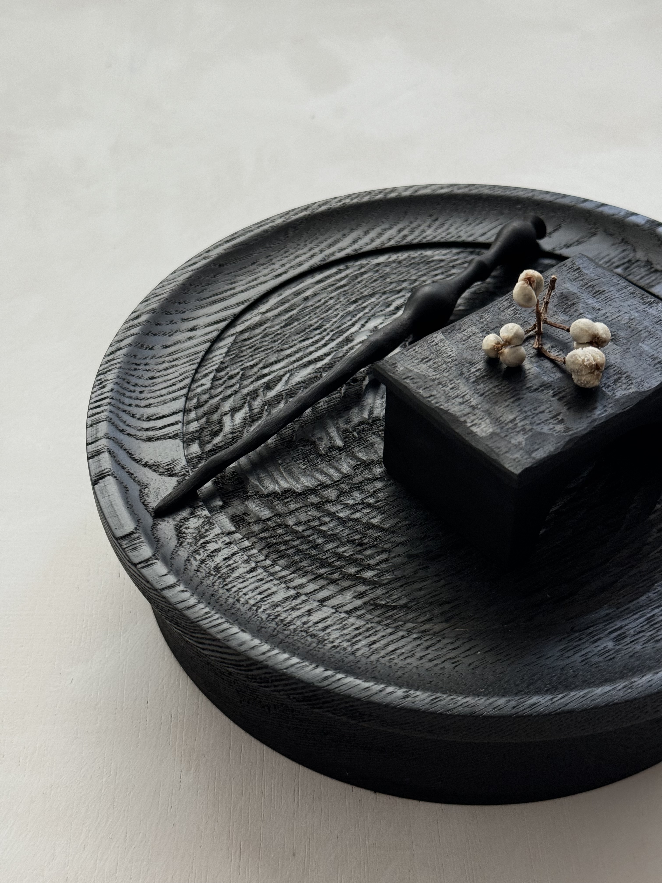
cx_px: 331
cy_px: 442
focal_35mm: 48
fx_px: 1224
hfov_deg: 30.3
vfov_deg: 39.7
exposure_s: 1/60
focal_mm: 6.76
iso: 200
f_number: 1.78
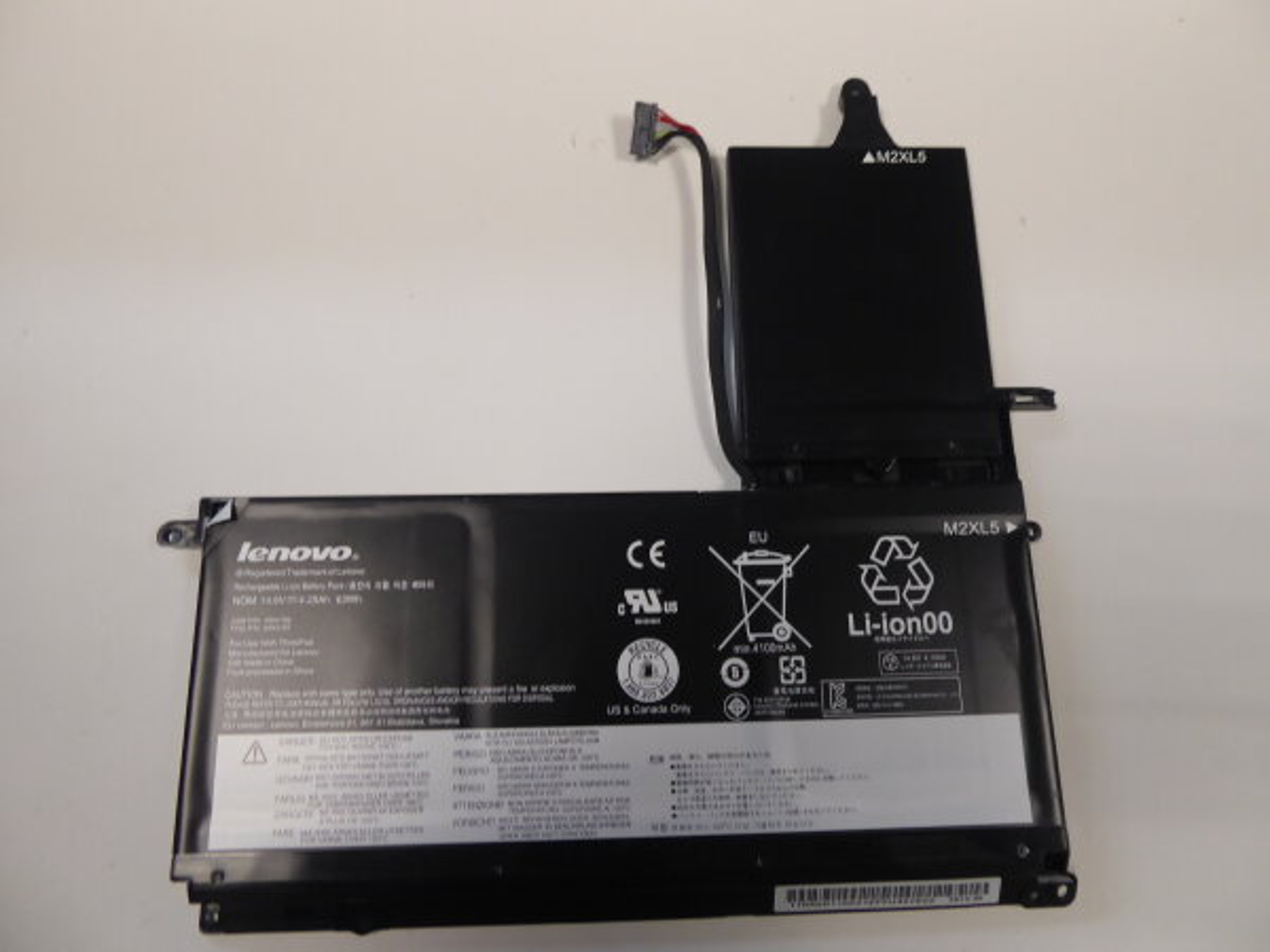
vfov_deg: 54.9
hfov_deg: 69.4
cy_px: 476
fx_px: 917
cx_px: 635
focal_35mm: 25
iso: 250
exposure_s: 1/60
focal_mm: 4.3
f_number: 3.3
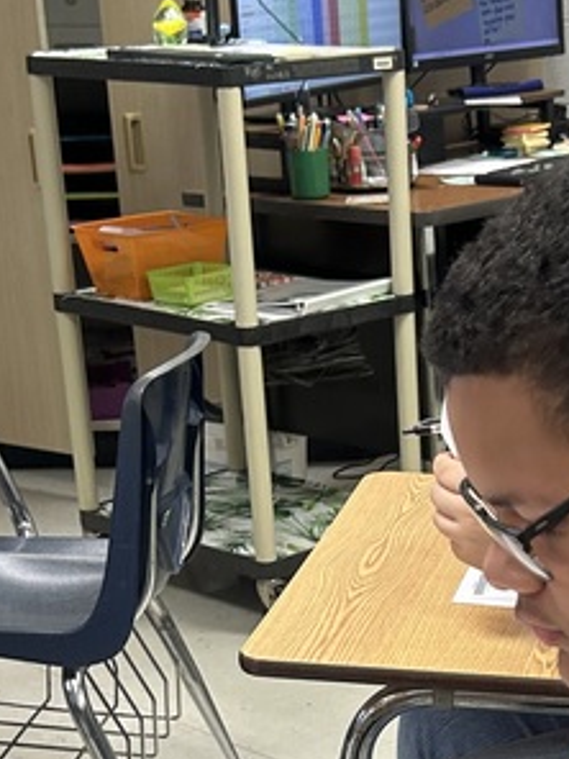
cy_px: 774
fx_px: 1972
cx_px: 520
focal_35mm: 90
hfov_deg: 16.2
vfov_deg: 21.0
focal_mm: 5.7
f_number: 1.5
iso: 100
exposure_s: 1/120
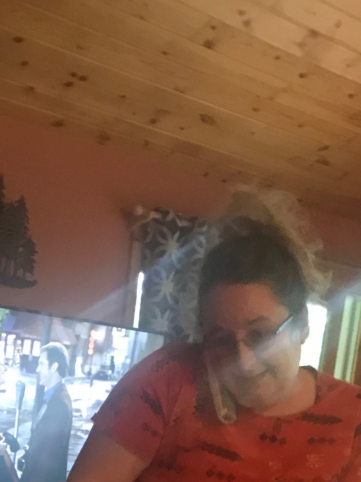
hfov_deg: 18.6
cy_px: 558
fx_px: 1098
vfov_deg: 22.9
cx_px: 134
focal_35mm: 79
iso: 100
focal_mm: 3.99
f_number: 1.8
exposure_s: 1/12
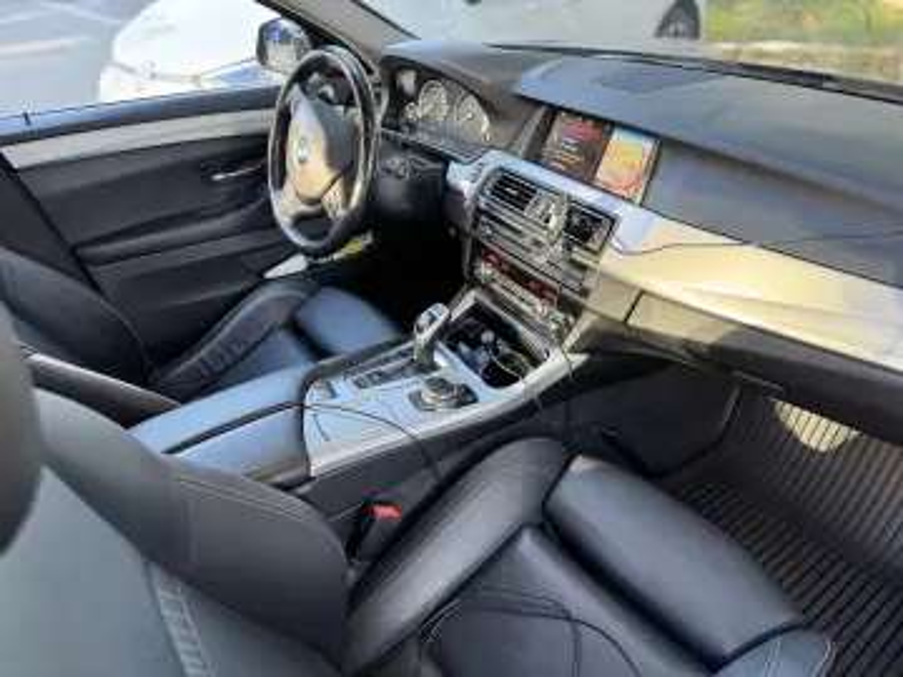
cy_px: 338
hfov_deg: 71.6
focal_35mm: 24
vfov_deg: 56.8
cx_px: 452
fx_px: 626
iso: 200
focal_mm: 6.76
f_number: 1.78
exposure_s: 1/81
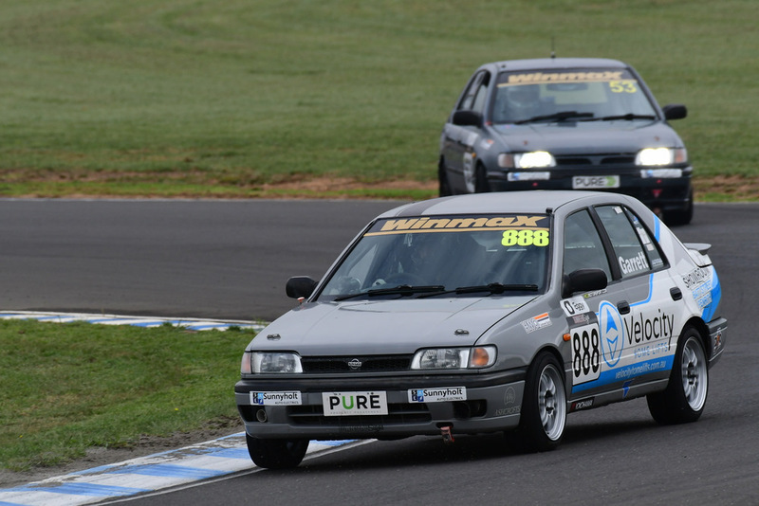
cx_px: 380
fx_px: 15817
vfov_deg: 1.8
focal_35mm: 750
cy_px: 253
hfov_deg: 2.7
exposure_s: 1/640
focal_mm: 500
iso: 500
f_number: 10
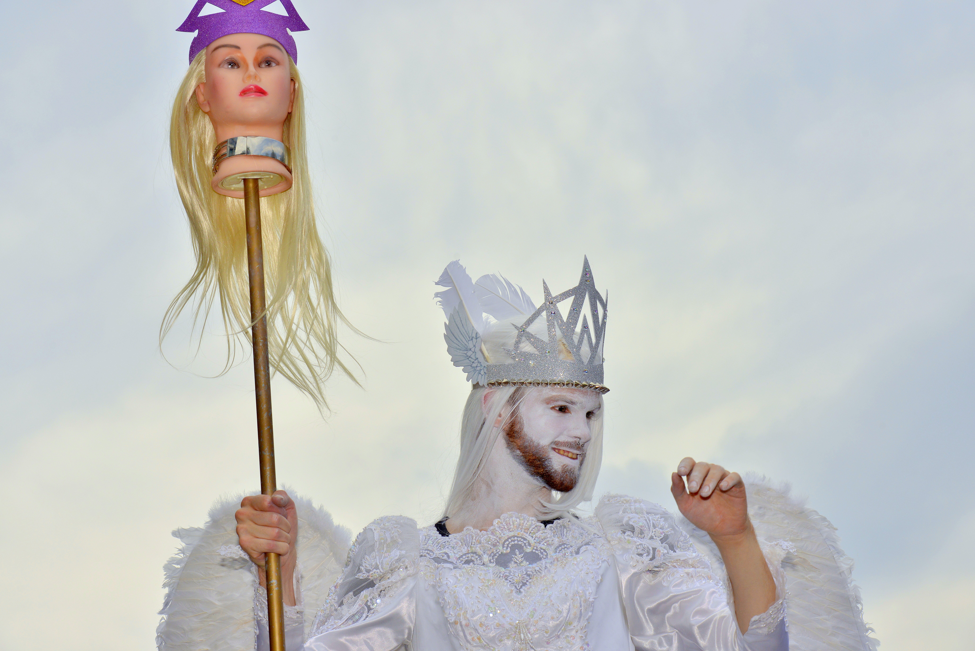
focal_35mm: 95
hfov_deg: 21.5
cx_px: 488
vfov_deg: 14.4
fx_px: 2574
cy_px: 326
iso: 400
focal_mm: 95
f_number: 11
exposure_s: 1/1250
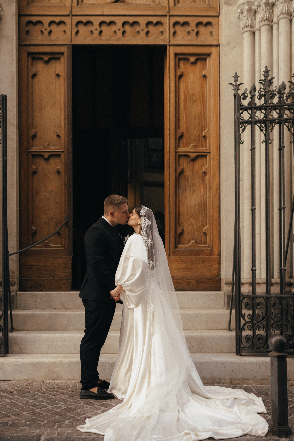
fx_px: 515
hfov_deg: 31.9
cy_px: 194
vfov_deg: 46.3
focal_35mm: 42
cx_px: 130
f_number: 1.8
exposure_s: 1/6400
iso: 800
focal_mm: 35
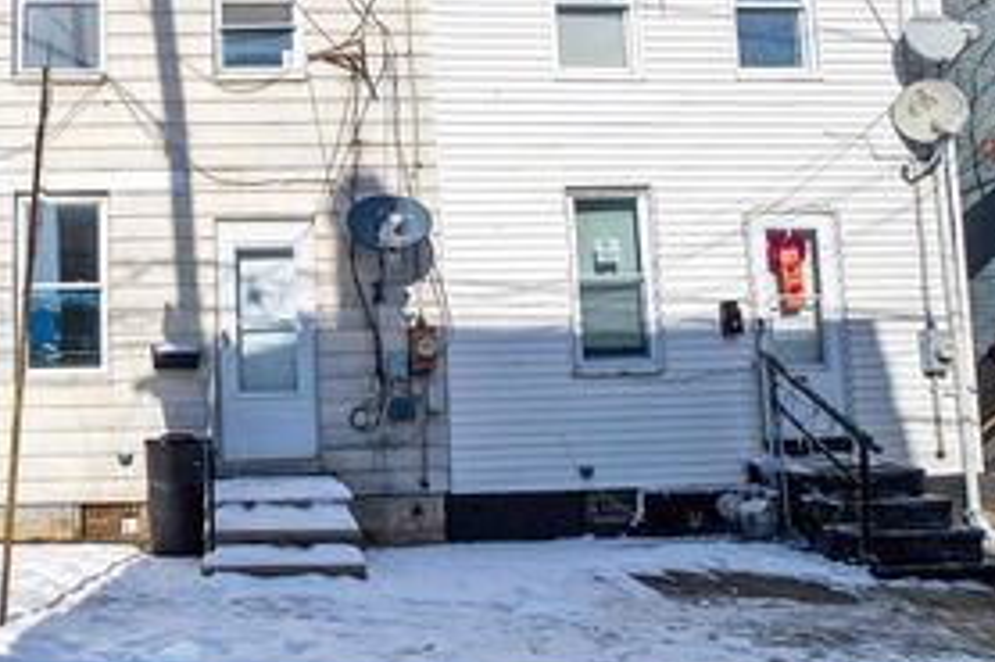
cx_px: 258
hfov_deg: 63.7
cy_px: 335
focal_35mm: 27
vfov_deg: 47.9
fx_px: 746
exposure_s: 1/640
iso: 100
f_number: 8
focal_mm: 10
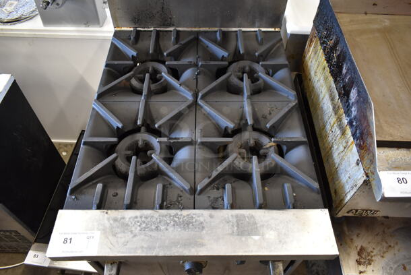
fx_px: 309
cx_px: 206
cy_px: 138
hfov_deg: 67.3
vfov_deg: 48.0
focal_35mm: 27
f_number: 3.5
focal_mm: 18
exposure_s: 1/30
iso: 800
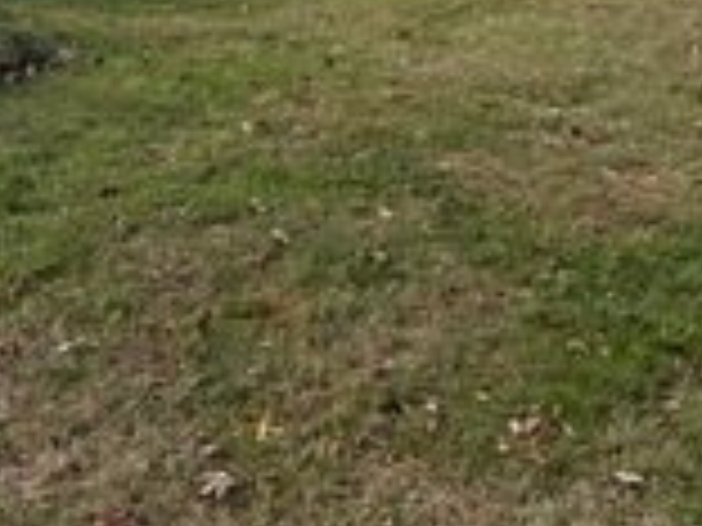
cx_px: 508
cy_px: -160
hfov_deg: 25.1
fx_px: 1562
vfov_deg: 17.9
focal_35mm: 77
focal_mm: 6.76
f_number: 1.78
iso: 80
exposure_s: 1/4405
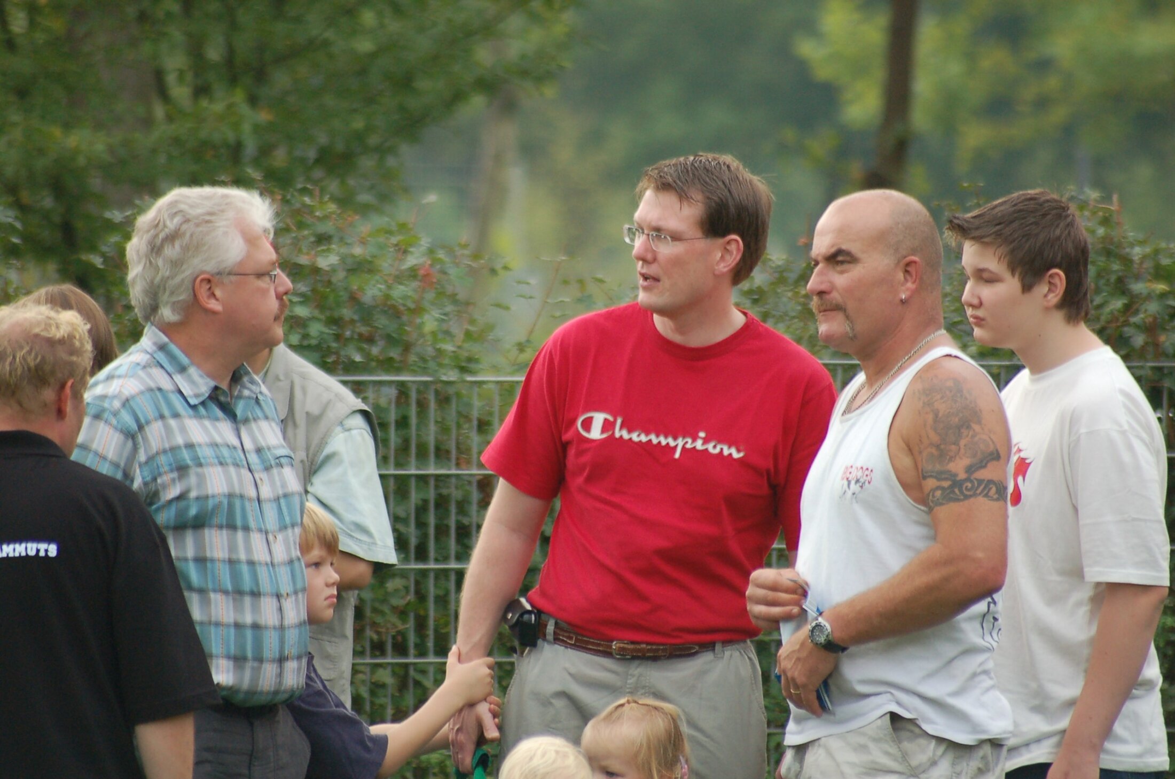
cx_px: 588
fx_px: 13194
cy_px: 390
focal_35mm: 405
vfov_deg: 3.4
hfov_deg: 5.1
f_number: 5.6
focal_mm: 270
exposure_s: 1/500
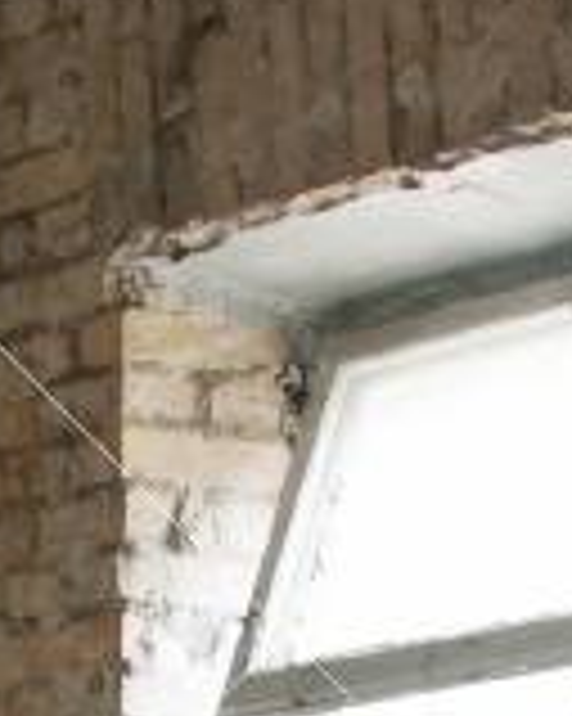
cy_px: 1263
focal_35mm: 207
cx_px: 284
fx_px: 4385
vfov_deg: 9.0
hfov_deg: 7.5
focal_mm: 18
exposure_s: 1/10
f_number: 3.5
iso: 200
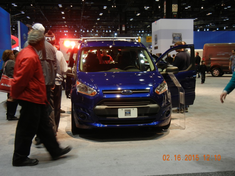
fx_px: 305
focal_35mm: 45
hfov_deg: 42.1
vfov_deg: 32.2
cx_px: 118
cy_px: 88
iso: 200
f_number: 3.8
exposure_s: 1/30
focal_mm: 8.1
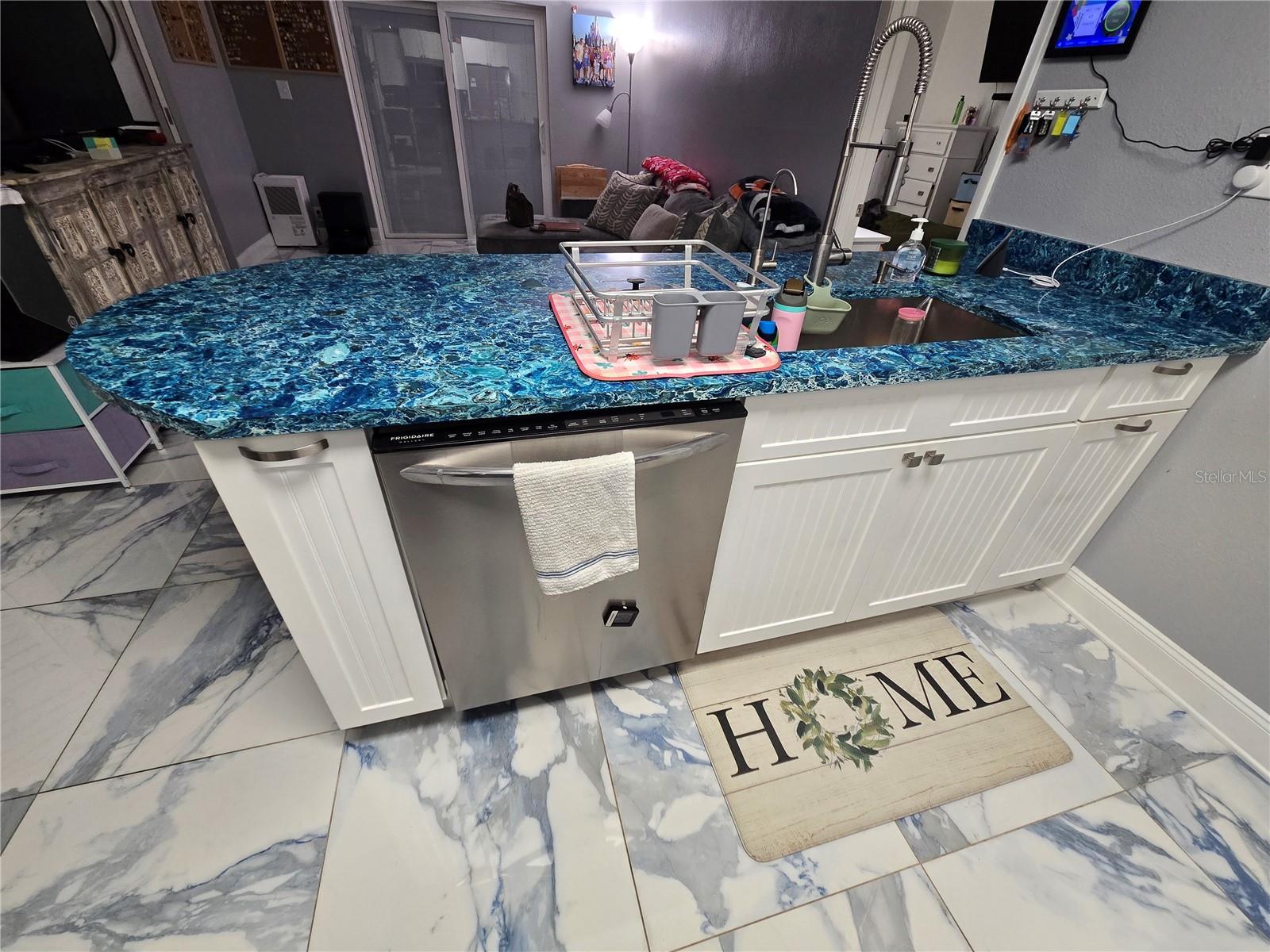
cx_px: 635
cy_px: 476
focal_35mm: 13
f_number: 2.2
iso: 160
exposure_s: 1/60
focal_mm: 2.2
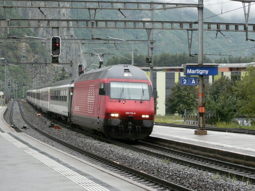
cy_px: 96
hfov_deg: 16.8
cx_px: 128
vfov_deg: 12.7
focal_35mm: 117
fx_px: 862
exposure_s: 1/250
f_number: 3.6
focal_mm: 19.2
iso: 500
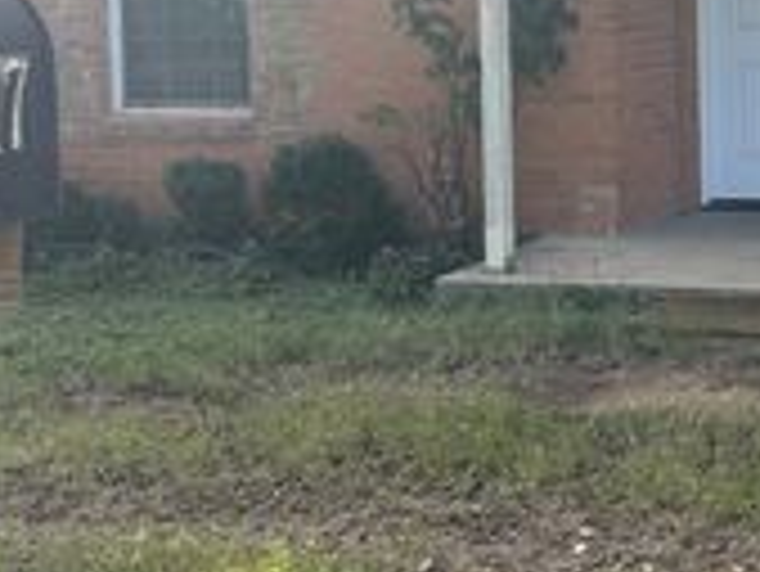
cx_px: 998
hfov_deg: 22.5
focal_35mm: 77
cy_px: 52
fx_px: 1692
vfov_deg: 18.8
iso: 50
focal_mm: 5.7
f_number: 1.5
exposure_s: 1/1698
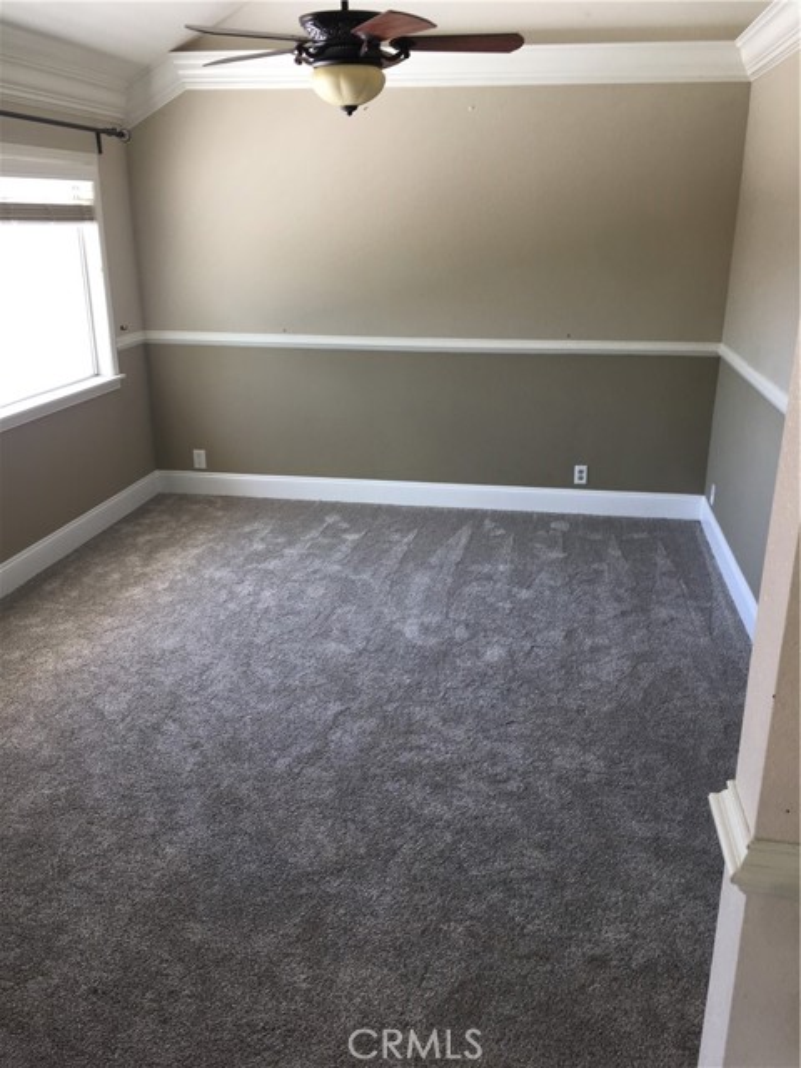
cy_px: 534
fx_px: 895
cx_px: 400
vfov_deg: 61.7
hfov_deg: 48.2
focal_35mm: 29
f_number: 2.2
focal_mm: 4.15
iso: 25
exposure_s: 1/60
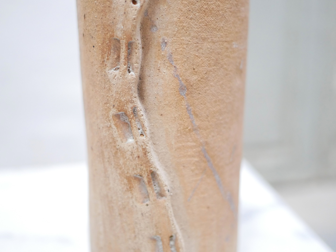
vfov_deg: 36.0
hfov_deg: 46.8
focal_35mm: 40
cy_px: 126
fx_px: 388
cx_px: 168
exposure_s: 1/60
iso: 2500
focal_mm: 20
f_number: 1.7
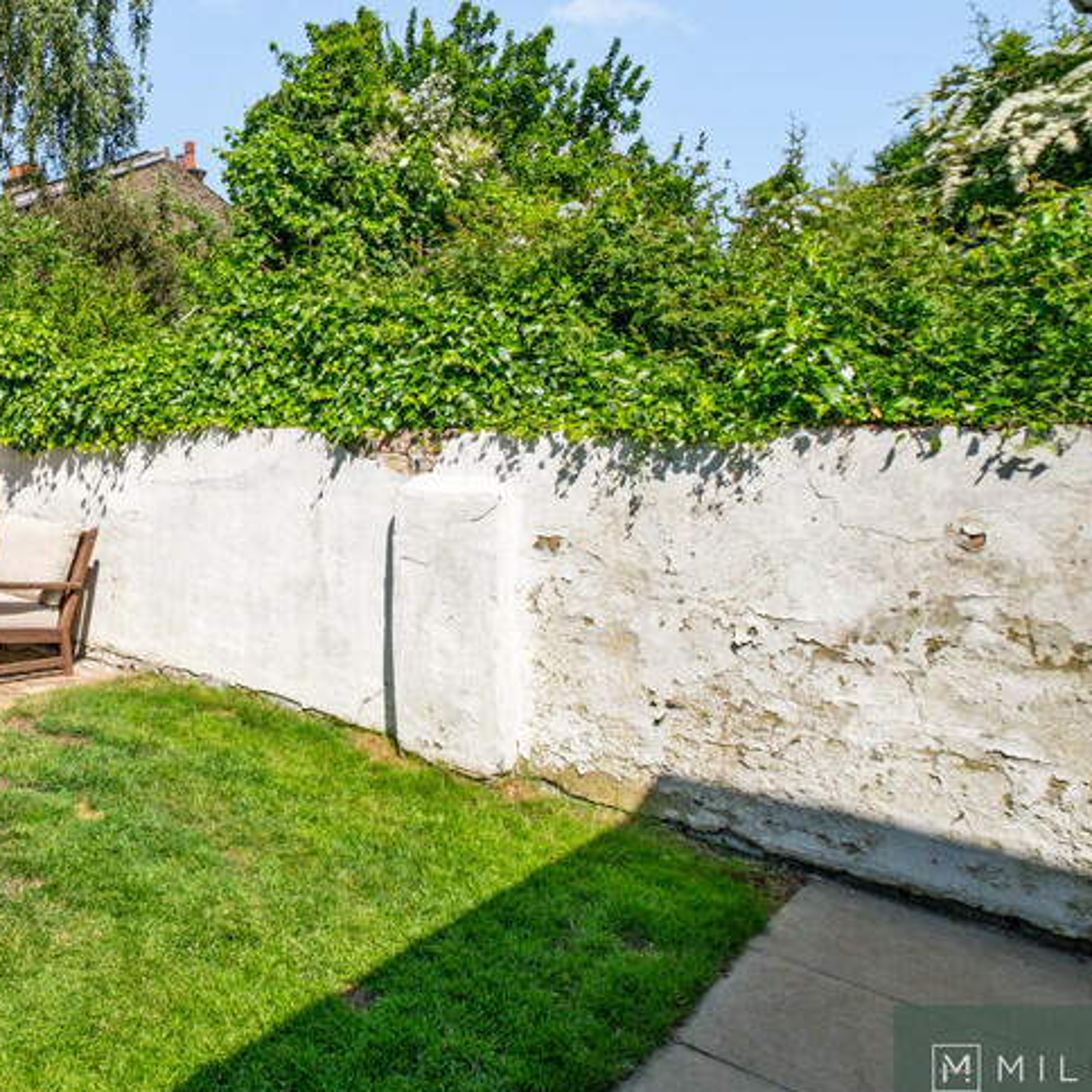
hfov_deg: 50.1
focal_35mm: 27
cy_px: 391
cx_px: 45
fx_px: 964
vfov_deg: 58.1
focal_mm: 10
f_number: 8
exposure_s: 1/1000
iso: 640
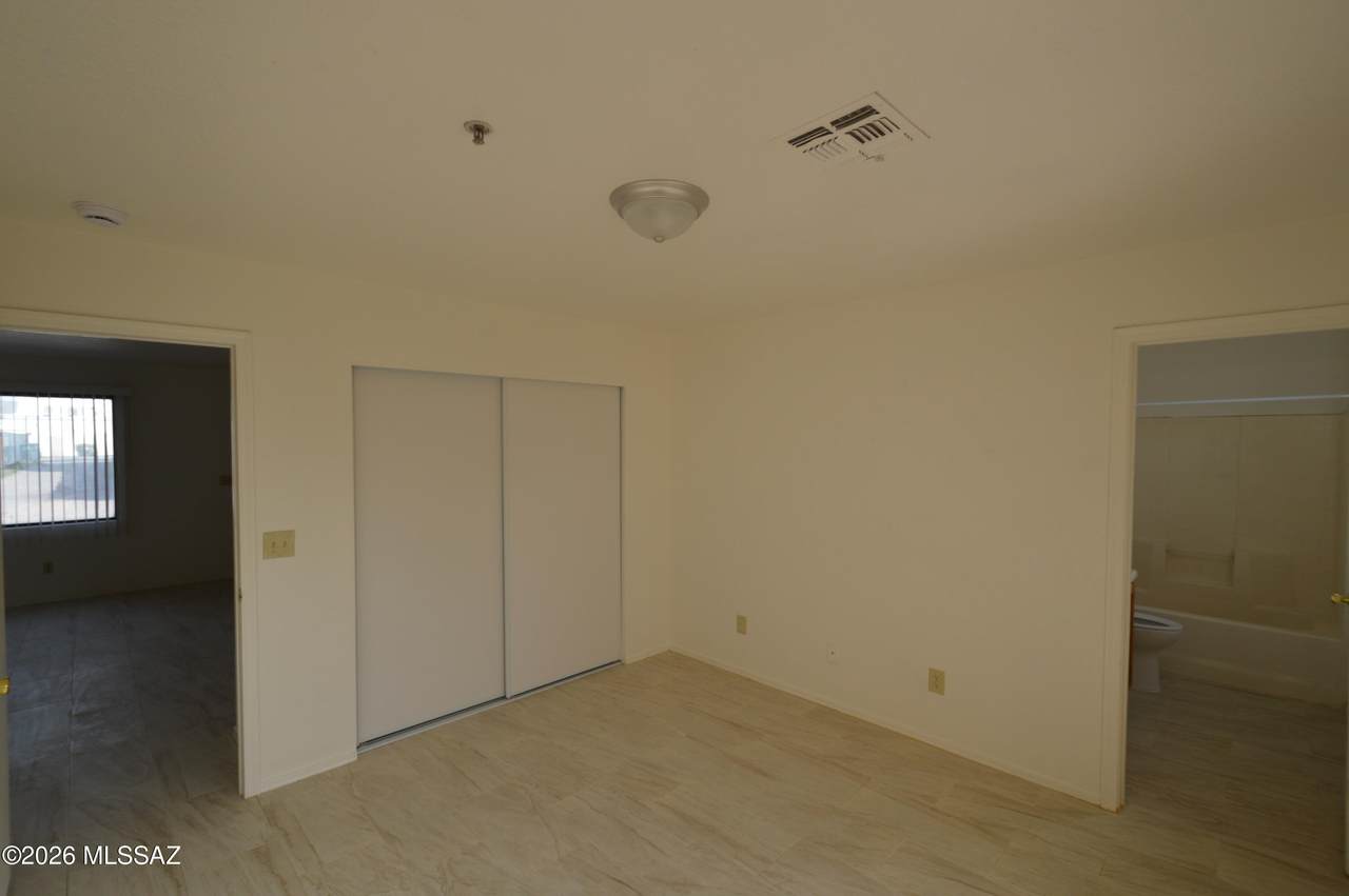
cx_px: 674
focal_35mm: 15
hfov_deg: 100.4
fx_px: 562
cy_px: 448
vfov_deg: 77.2
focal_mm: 10
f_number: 5.6
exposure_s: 1/125
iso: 160
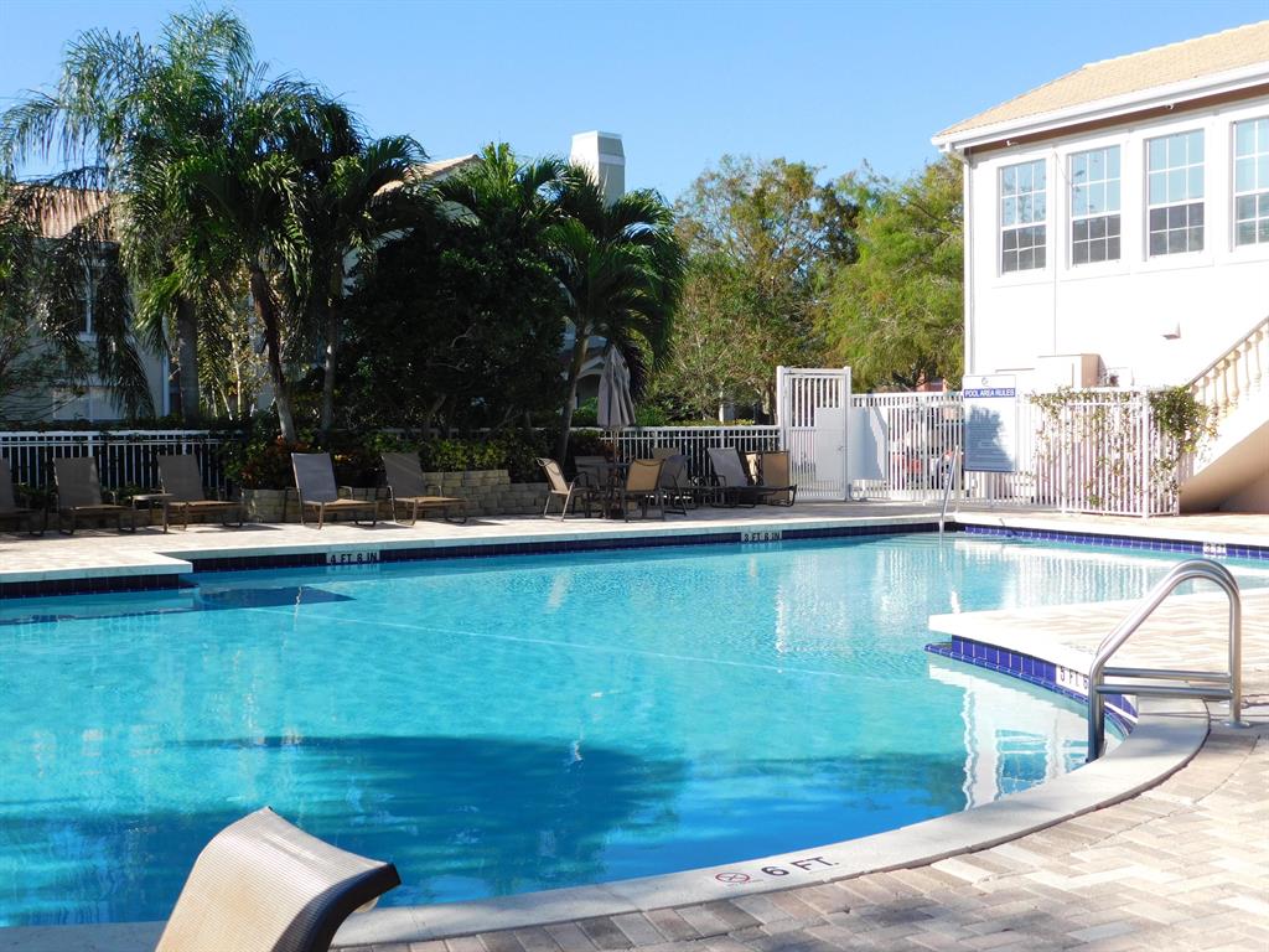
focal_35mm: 45
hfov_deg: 42.1
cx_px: 634
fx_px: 1650
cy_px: 476
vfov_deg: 32.2
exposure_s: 1/800
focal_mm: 8
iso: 125
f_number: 3.7
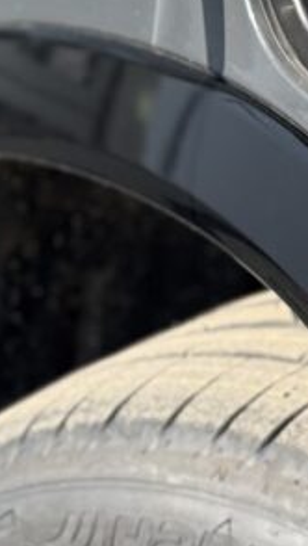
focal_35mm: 182
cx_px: 724
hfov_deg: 6.4
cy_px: -132
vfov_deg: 11.6
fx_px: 2635
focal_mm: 6.76
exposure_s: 1/1114
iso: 64
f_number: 1.78
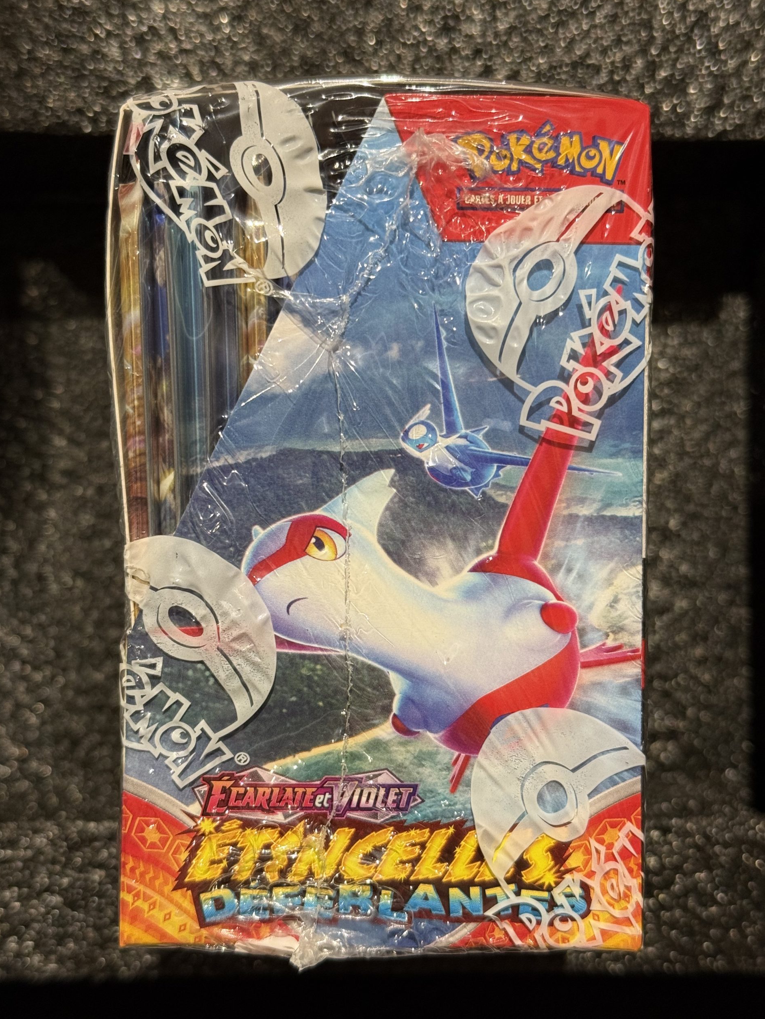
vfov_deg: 38.9
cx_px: 375
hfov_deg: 29.7
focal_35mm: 49
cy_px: 512
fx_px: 1444
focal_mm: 6.76
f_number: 1.78
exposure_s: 1/60
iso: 200
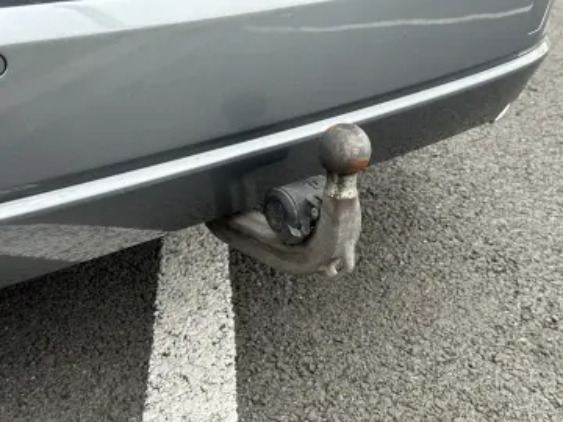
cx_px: 282
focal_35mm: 48
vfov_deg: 30.3
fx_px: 781
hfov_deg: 39.7
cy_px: 211
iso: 200
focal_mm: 6.86
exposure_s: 1/60
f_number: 1.78
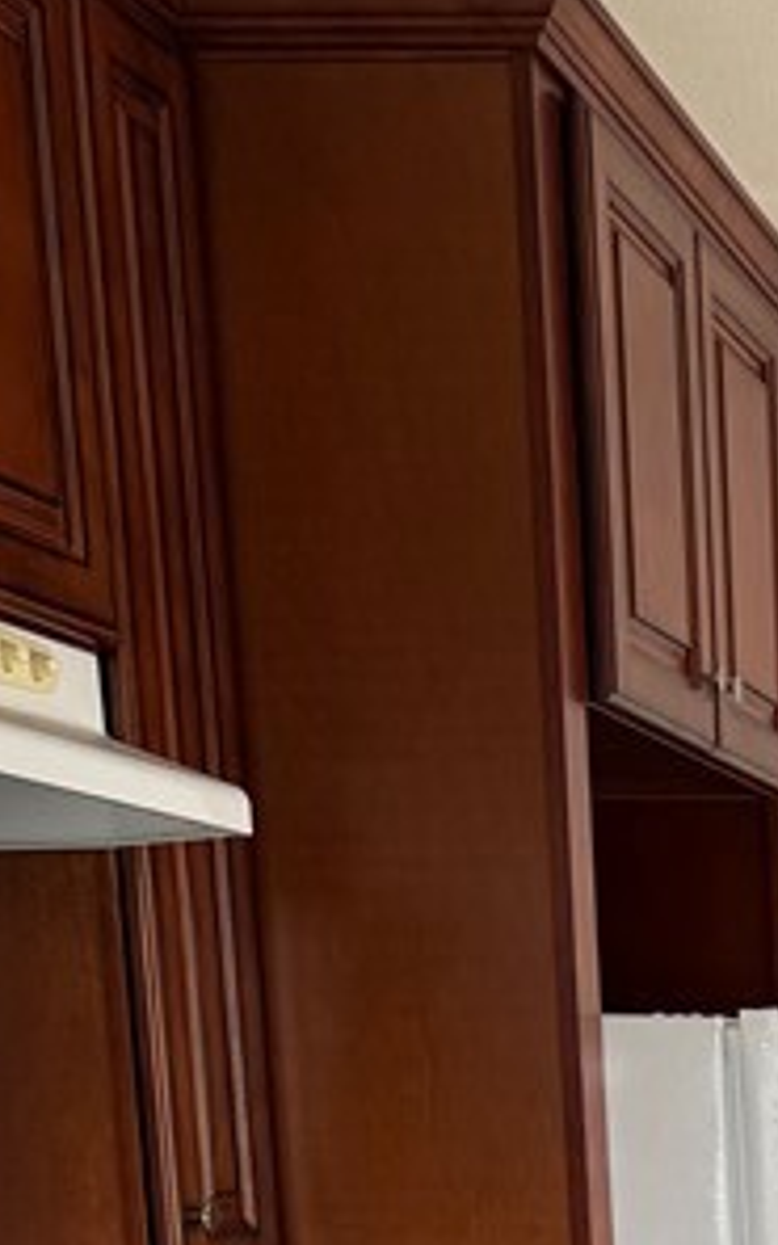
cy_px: 1863
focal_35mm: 88
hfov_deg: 13.3
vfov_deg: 20.3
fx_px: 2985
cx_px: 1409
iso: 64
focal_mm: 6.76
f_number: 1.78
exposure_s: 1/121
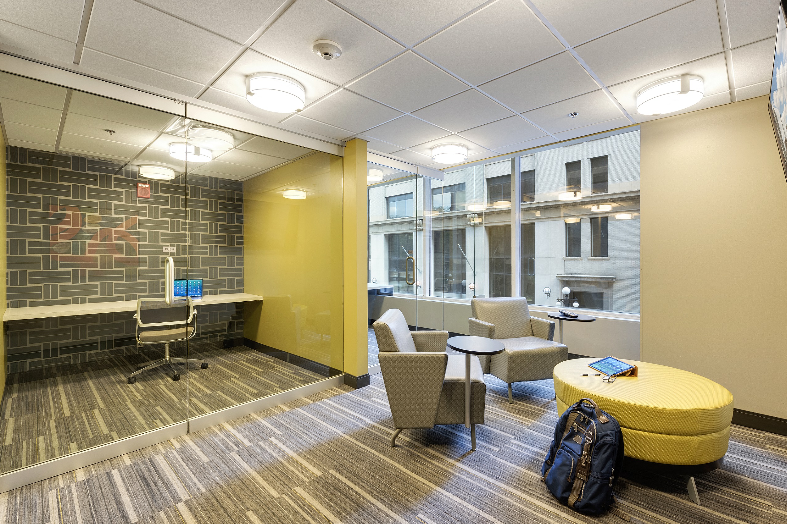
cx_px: 407
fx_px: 372
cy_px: 265
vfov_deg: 70.4
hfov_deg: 93.2
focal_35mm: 17
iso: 400
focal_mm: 16
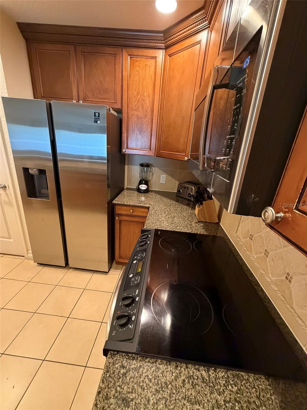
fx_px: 166
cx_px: 154
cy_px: 205
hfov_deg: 85.7
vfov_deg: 102.1
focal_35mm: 14
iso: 800
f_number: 2.2
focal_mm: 2.22
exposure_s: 1/60
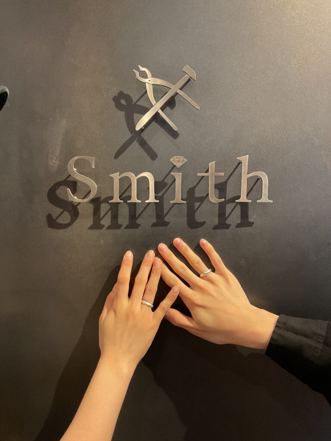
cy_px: 220
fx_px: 370
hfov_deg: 48.2
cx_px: 166
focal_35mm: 29
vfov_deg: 61.7
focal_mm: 3
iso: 100
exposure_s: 1/50
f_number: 1.8
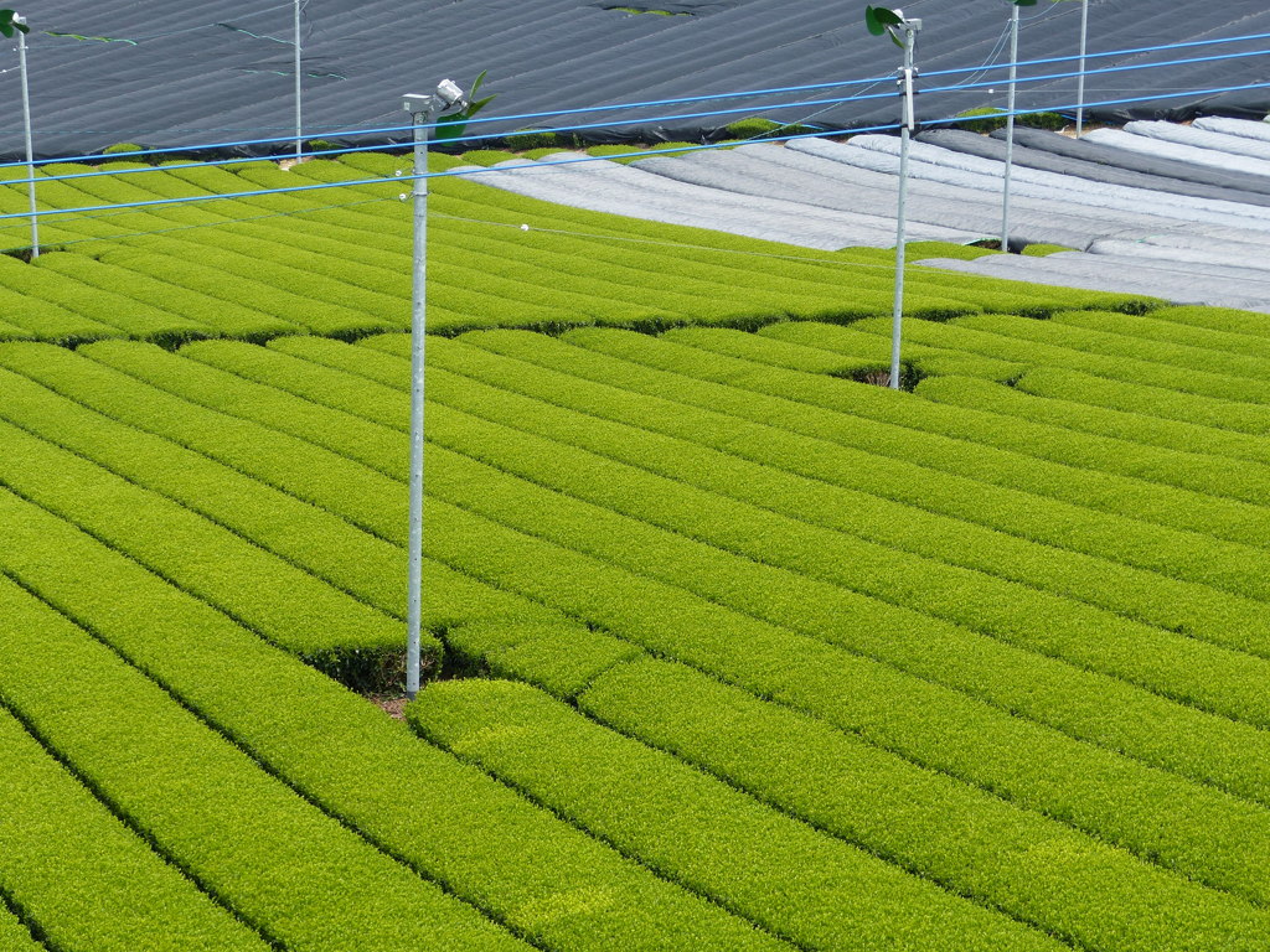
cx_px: 635
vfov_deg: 15.2
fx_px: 3559
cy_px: 476
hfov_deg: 20.2
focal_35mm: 97
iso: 100
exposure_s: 1/500
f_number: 4
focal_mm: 17.4
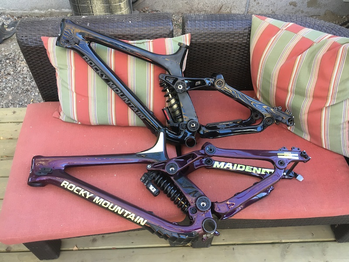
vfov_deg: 48.2
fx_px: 292
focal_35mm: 29
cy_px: 131
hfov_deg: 61.7
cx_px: 174
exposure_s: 1/30
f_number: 2.2
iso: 25
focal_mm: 4.15
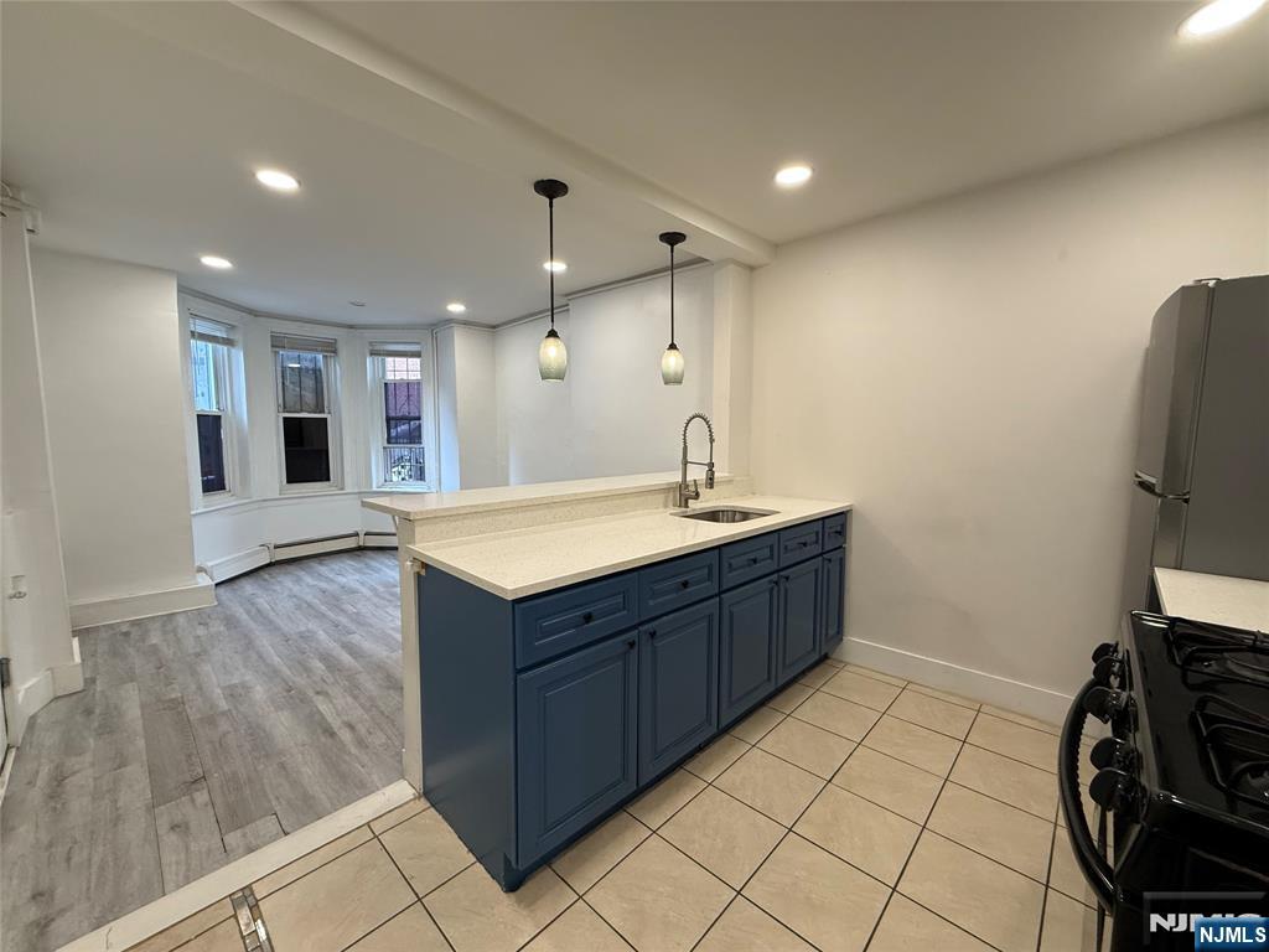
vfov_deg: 85.7
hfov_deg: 102.1
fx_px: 513
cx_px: 634
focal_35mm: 14
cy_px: 476
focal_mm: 2.22
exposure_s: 1/120
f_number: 2.2
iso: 200
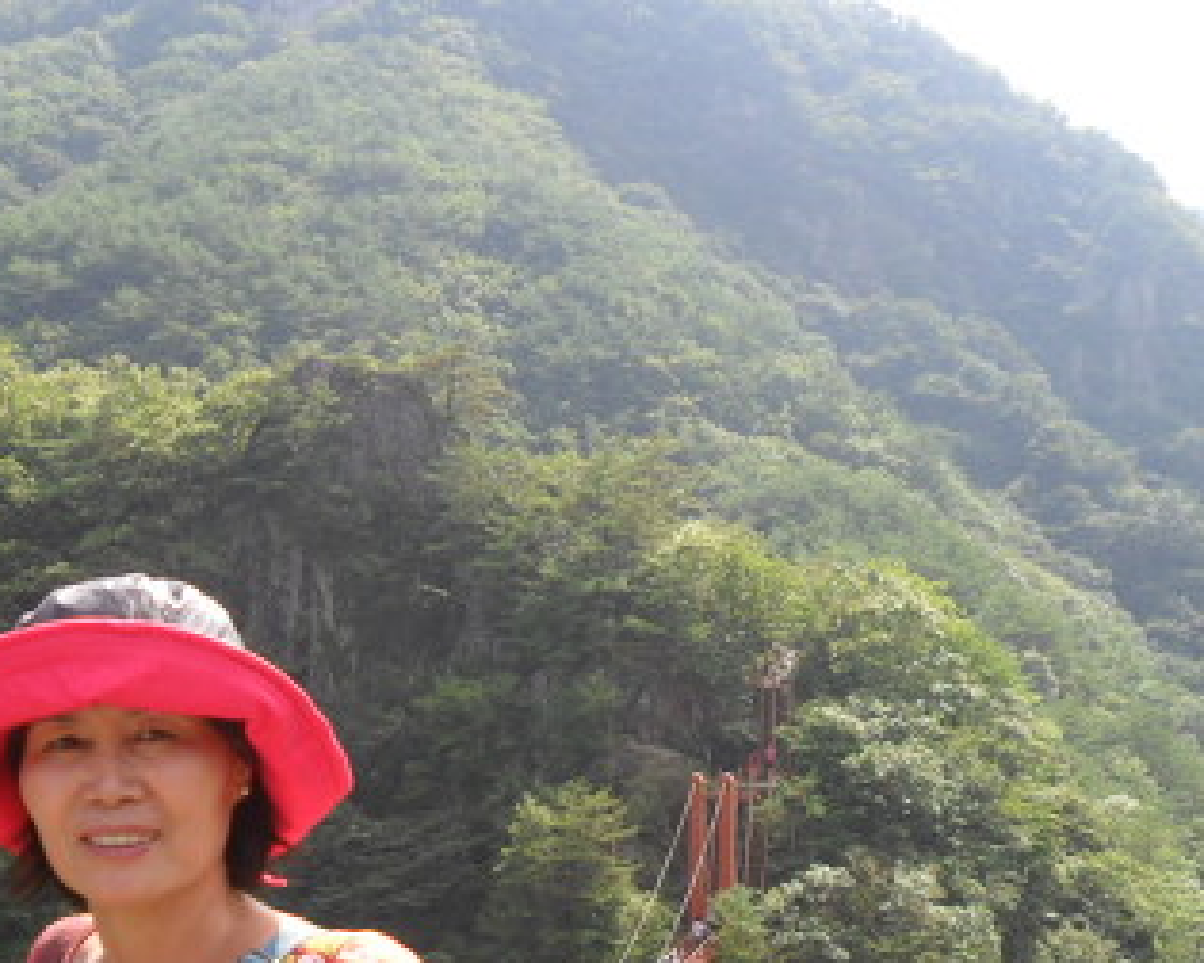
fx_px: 2245
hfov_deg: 30.0
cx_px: 508
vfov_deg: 23.9
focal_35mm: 63
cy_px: 770
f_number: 3
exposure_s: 1/500
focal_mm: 6.3
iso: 80
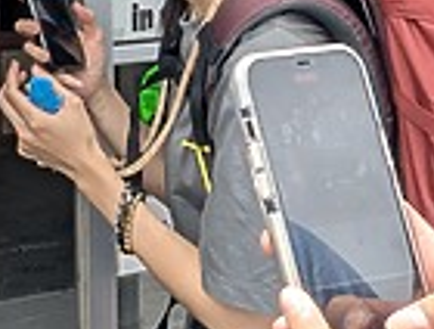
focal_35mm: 89
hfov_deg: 20.3
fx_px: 1120
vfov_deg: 16.2
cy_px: -36
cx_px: -115
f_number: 2.2
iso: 41
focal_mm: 2.35
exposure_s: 1/715
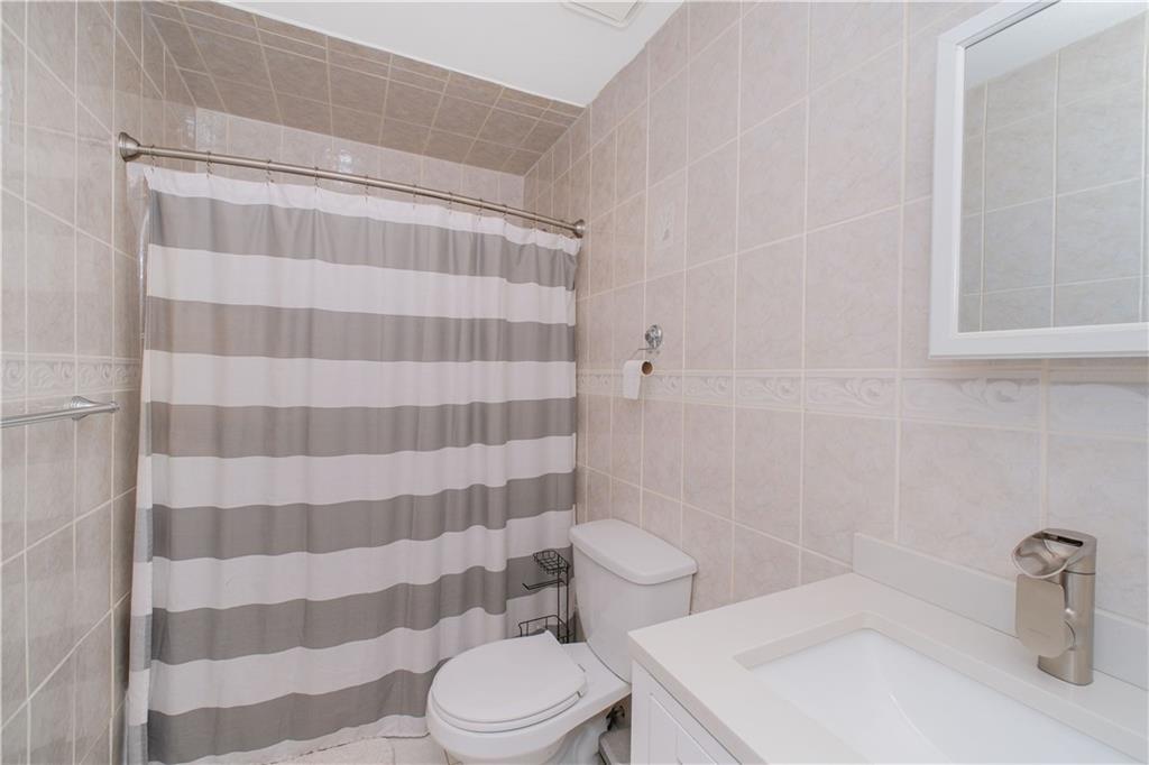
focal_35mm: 15
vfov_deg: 77.3
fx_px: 479
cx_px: 574
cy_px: 382
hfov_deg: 100.4
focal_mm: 10
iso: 160
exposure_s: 1/60
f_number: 8
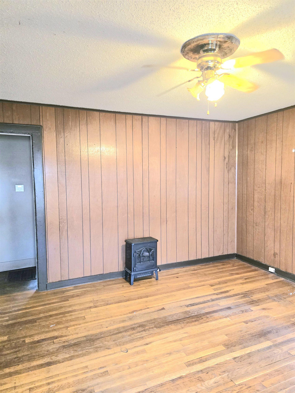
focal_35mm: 23
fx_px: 261
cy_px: 196
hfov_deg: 58.9
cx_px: 148
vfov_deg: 73.9
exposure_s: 1/120
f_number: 1.7
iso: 1000
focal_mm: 6.3
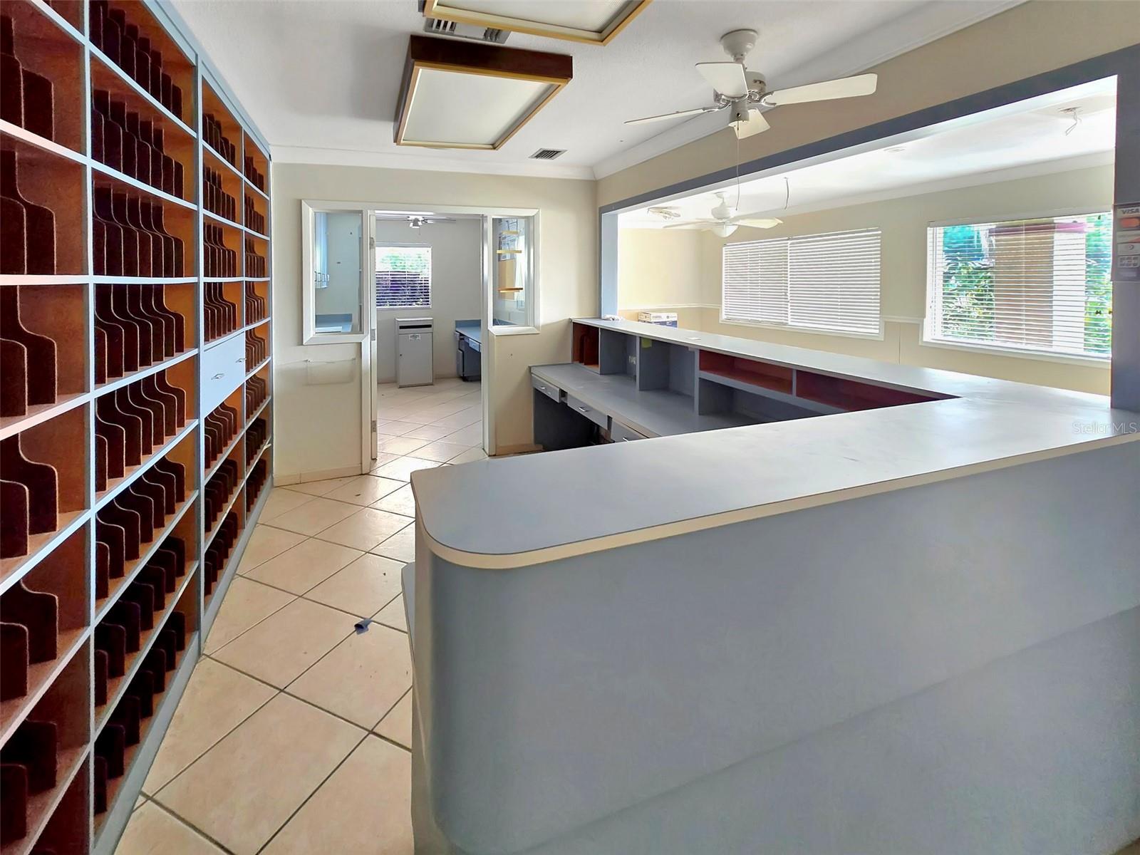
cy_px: 428
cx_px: 570
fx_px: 428
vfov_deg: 89.9
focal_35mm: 13
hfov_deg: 106.2
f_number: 2.2
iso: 250
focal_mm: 2.2
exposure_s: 1/60
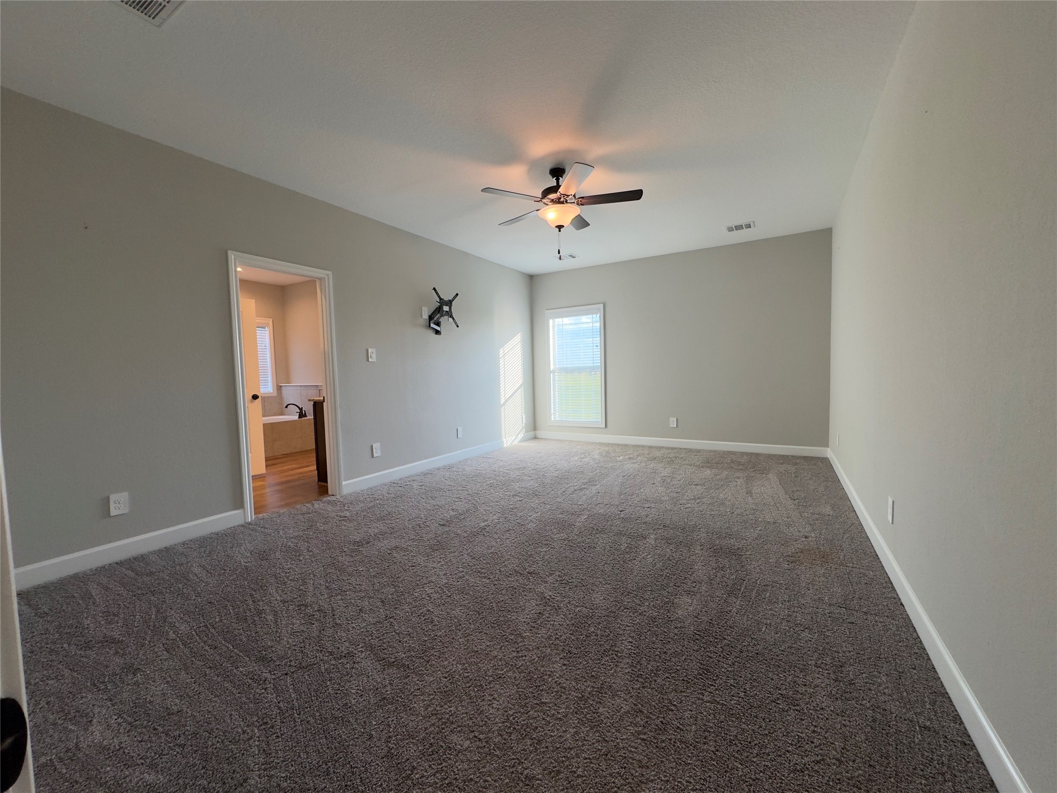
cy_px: 396
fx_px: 427
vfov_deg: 85.7
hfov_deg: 102.1
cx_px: 528
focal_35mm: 14
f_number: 2.2
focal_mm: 2.22
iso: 80
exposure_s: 1/120
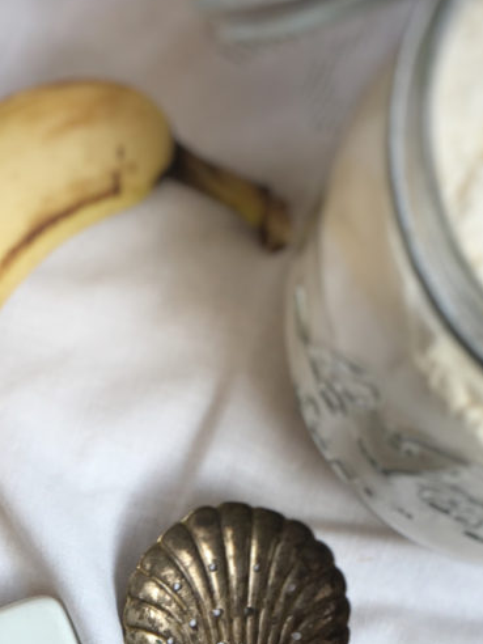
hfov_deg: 15.9
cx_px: 85
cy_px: 823
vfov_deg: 19.7
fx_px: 1712
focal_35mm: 92
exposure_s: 1/100
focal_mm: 4.15
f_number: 2.2
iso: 32
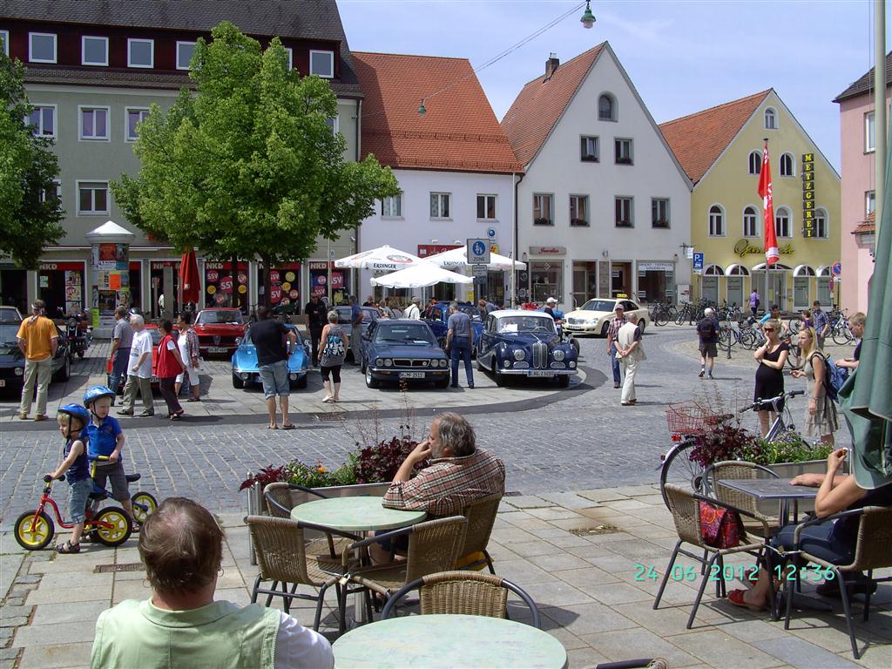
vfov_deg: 38.7
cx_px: 446
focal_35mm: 37
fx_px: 953
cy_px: 334
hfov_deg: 50.1
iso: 64
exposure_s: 1/320
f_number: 5.6
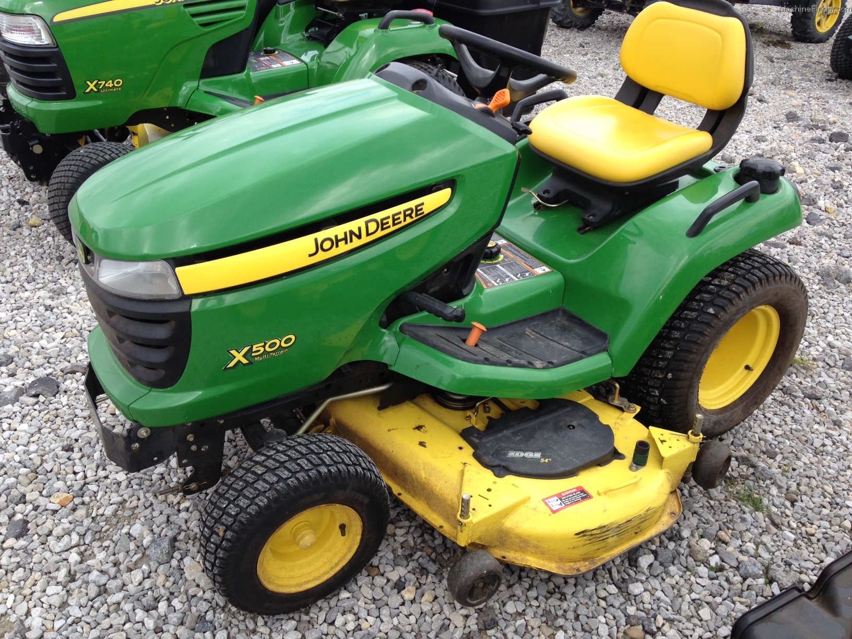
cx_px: 426
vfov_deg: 42.9
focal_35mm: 33
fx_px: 812
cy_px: 320
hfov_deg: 55.4
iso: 50
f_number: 2.4
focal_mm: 4.12
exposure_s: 1/315
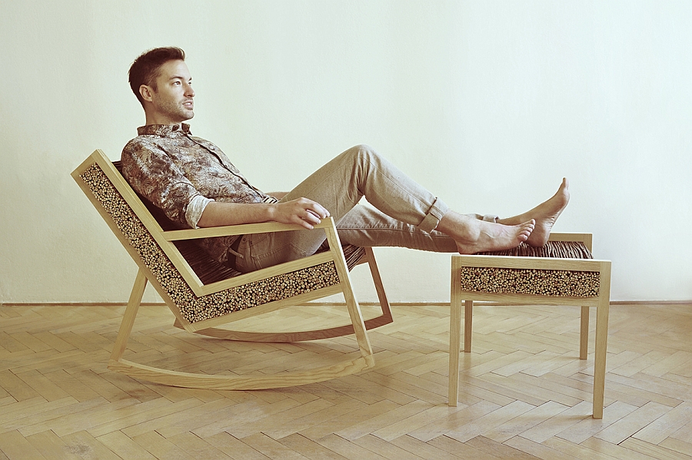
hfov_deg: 54.5
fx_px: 672
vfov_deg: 37.8
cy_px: 230
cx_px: 346
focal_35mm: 35
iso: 1250
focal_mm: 35
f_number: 6.3
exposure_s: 1/50
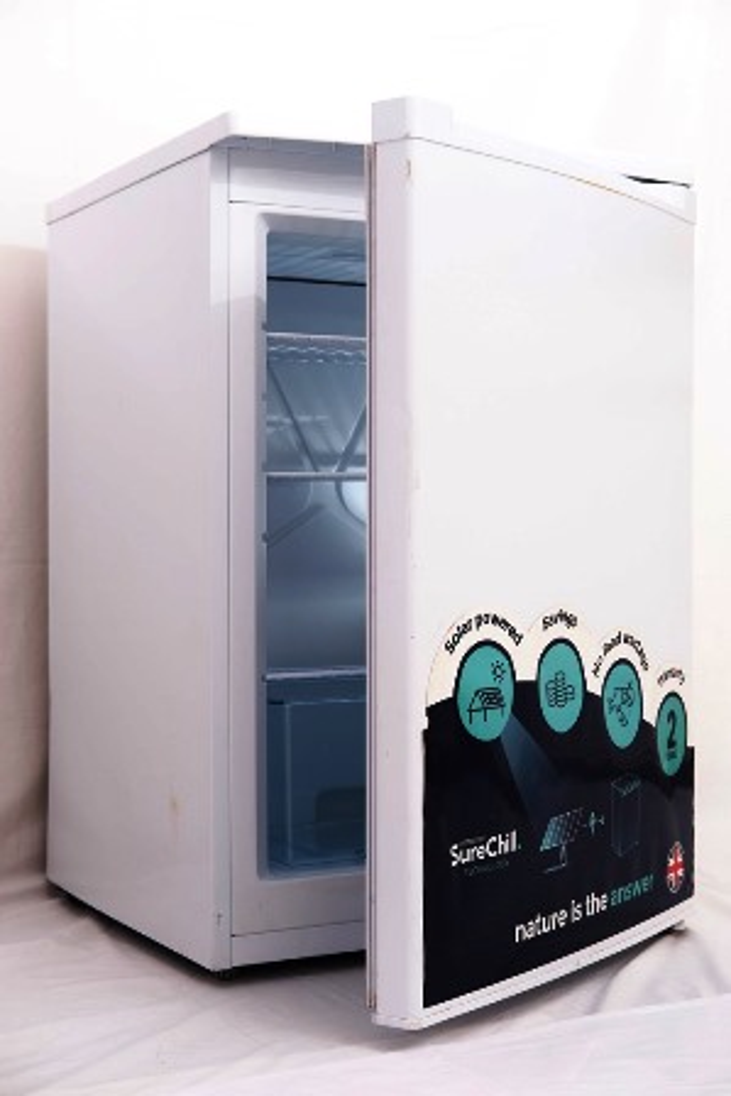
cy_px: 548
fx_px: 1613
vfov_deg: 37.5
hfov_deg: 25.5
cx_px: 366
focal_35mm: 53
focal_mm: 35
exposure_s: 1/80
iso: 160
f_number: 5
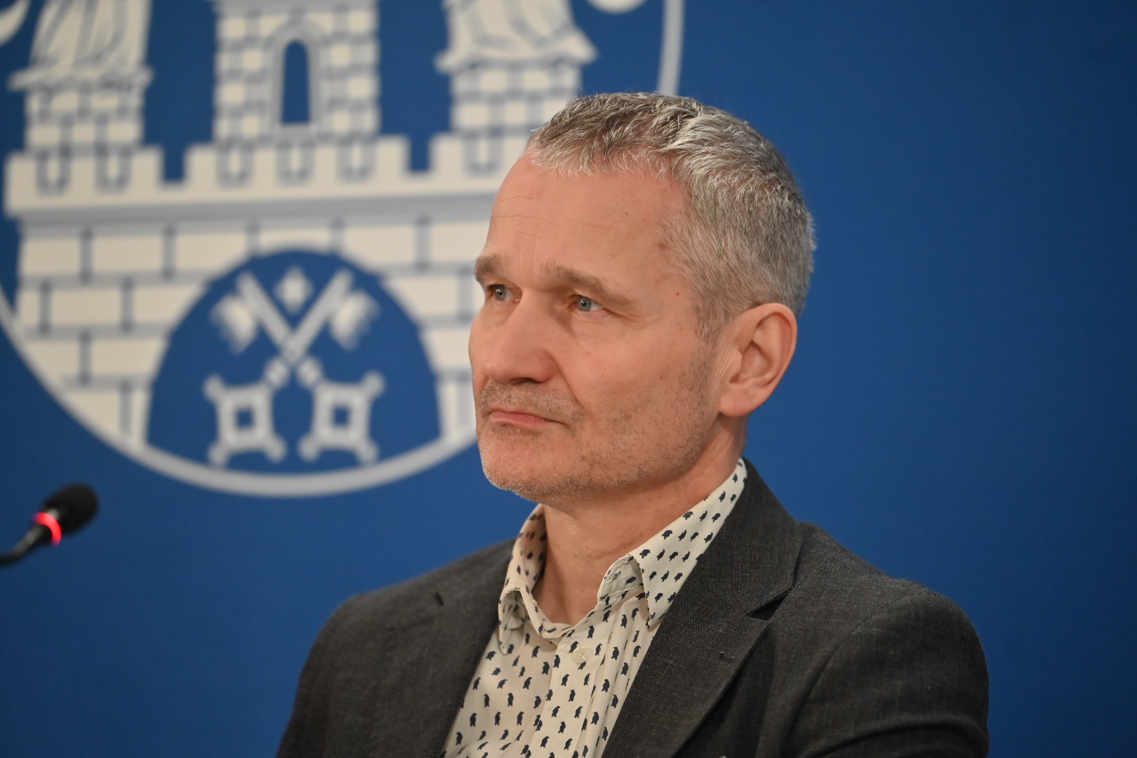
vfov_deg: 7.6
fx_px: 5685
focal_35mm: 180
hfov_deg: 11.4
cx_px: 568
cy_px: 379
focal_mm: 180
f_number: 2.8
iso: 2000
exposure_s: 1/400
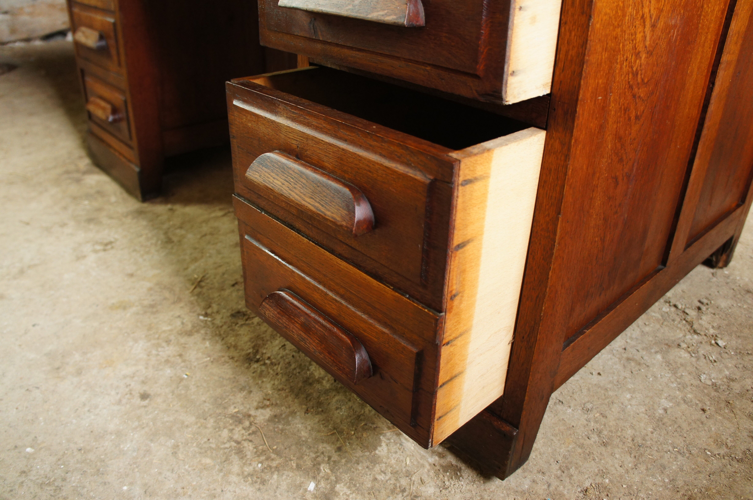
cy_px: 250
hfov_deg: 67.4
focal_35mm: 27
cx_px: 376
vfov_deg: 47.8
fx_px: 564
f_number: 4
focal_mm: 18
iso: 1000
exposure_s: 1/60
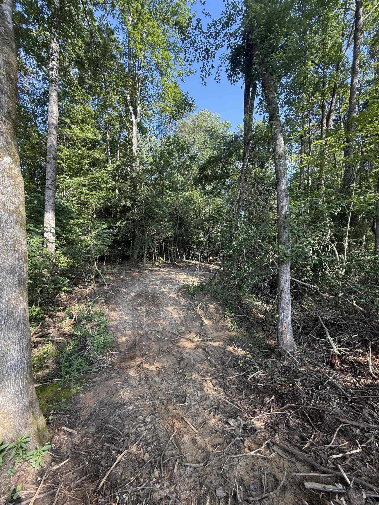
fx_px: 204
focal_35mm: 14
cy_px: 252
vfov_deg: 102.1
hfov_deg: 85.7
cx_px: 190
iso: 64
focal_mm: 2.22
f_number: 2.2
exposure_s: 1/137
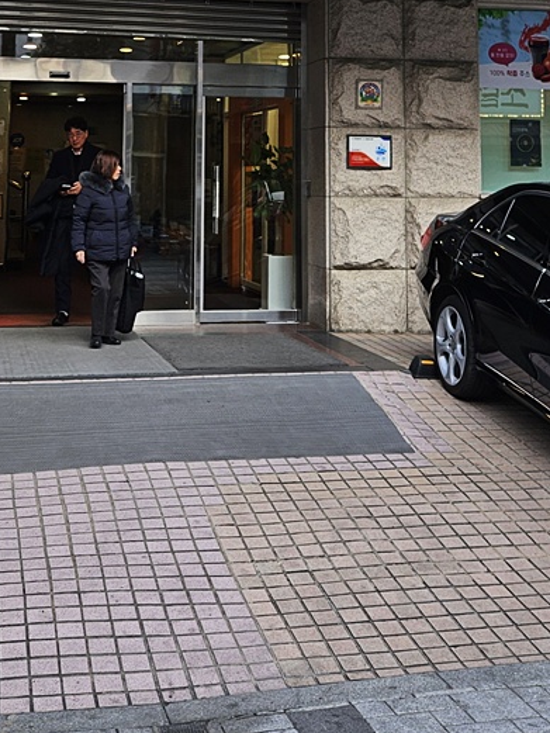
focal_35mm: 53
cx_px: 241
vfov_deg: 33.8
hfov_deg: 27.5
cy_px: 48
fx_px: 1122
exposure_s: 1/234
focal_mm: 5.4
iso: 25
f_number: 1.8
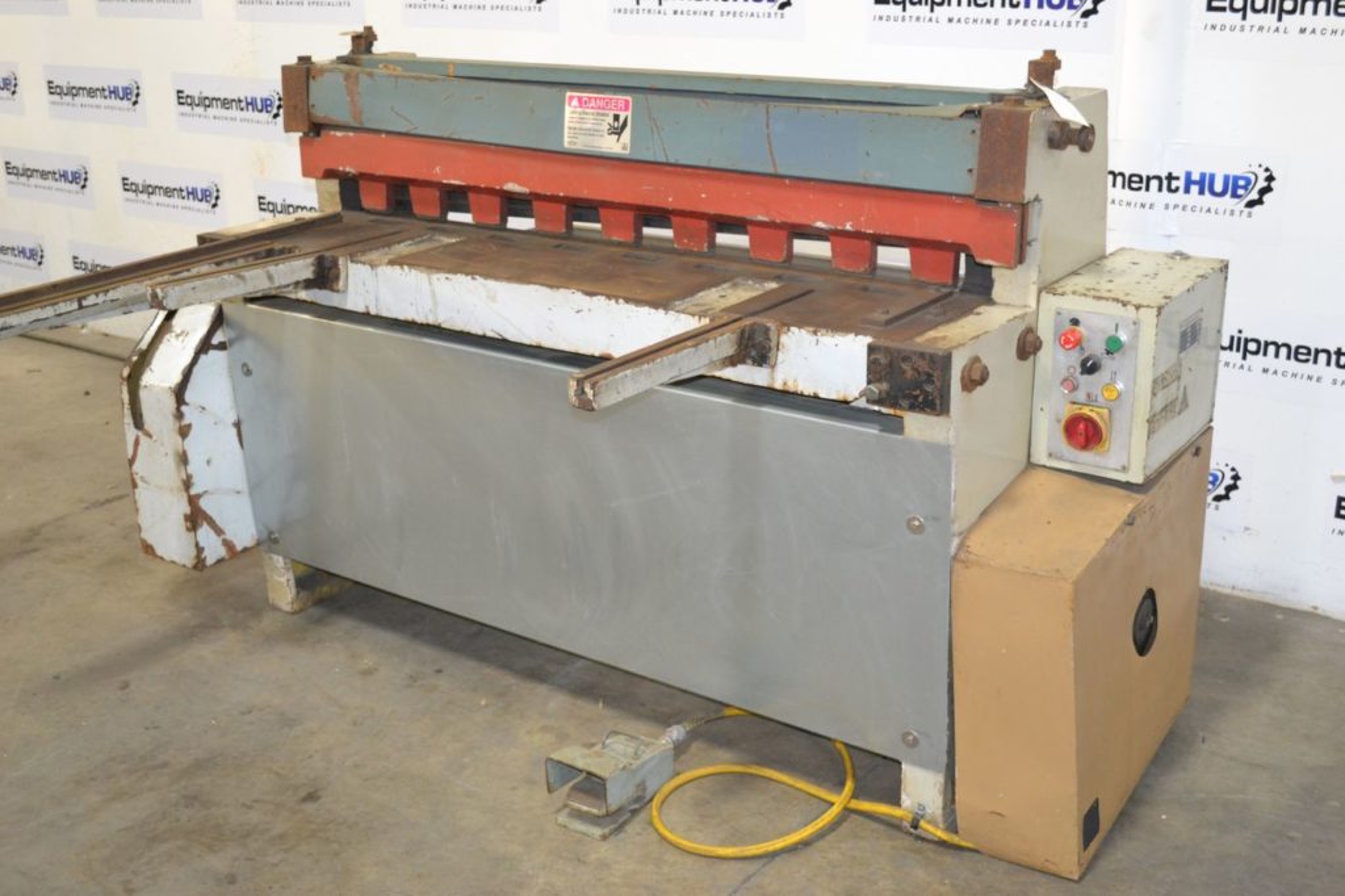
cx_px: 672
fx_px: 1457
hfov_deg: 49.6
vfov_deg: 34.2
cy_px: 448
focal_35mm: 39
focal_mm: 26
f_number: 4.2
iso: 1100
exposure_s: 1/60
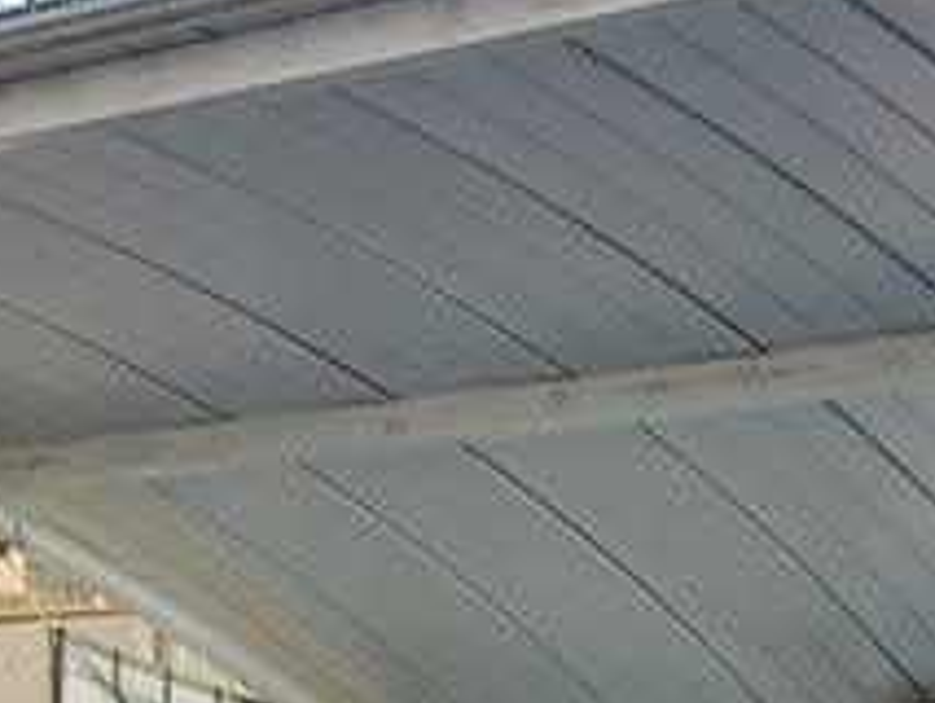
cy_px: 1173
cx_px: 667
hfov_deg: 18.1
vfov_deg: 12.7
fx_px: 2919
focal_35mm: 108
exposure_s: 1/327
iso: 25
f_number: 1.8
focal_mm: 5.23
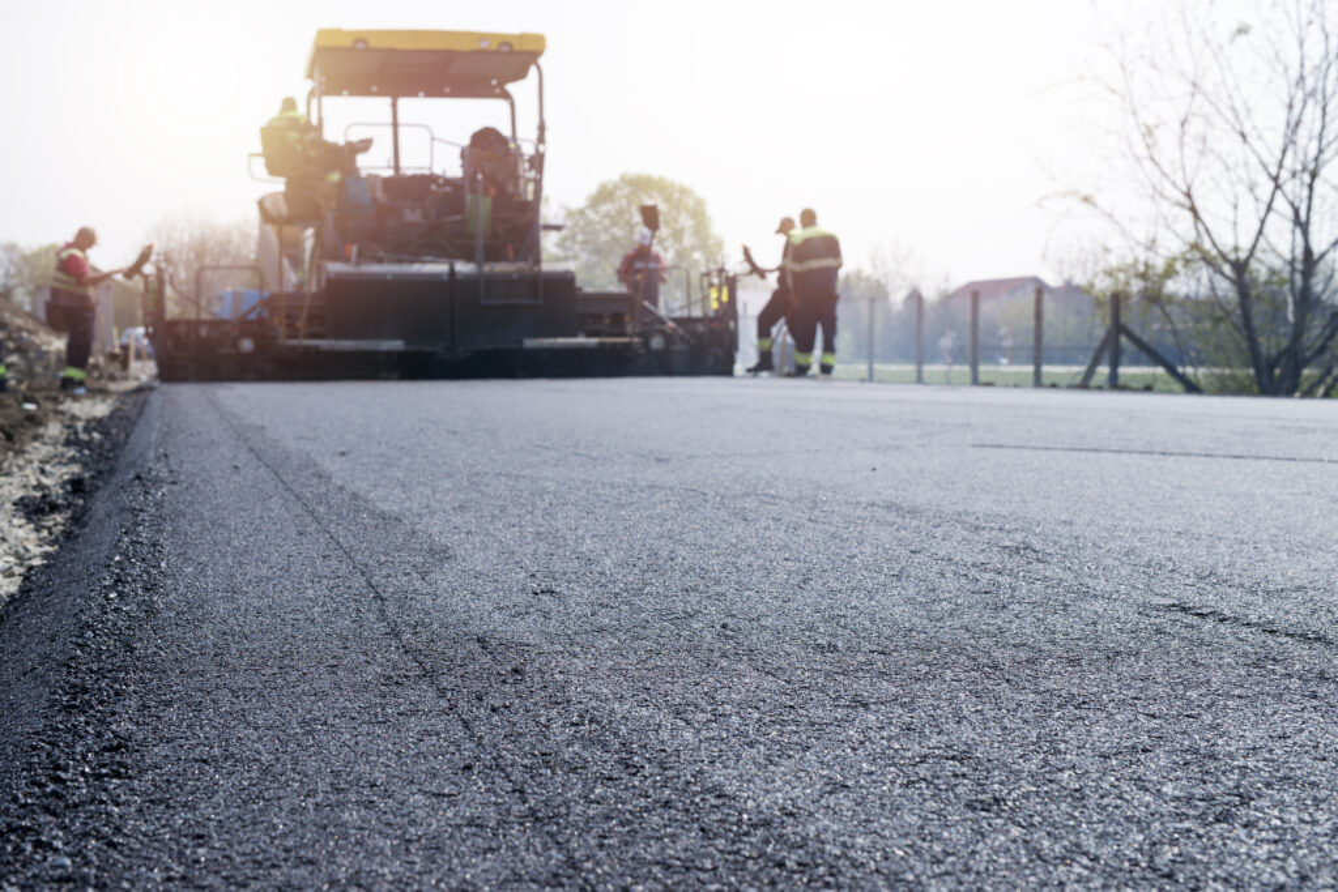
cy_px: 446
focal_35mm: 50
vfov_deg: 27.0
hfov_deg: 39.6
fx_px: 1858
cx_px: 669
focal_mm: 50
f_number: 10
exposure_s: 1/800
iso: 400
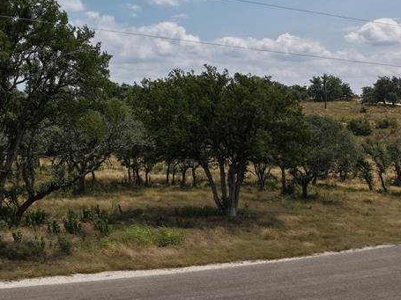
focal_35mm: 54
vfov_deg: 26.4
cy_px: 52
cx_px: 123
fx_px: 625
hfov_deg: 35.1
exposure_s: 1/640
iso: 130
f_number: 1.8
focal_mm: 8.67
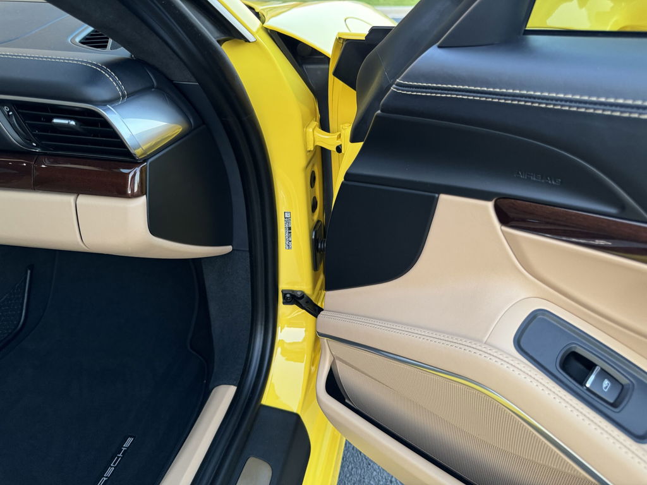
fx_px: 449
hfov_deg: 71.6
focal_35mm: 24
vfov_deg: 56.8
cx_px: 324
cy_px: 242
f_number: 1.78
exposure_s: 1/60
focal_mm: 6.76
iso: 250
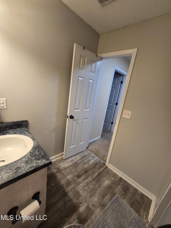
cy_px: 114
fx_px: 86
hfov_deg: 89.9
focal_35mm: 13
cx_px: 86
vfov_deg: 106.2
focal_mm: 2.2
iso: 160
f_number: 2.2
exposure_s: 1/60
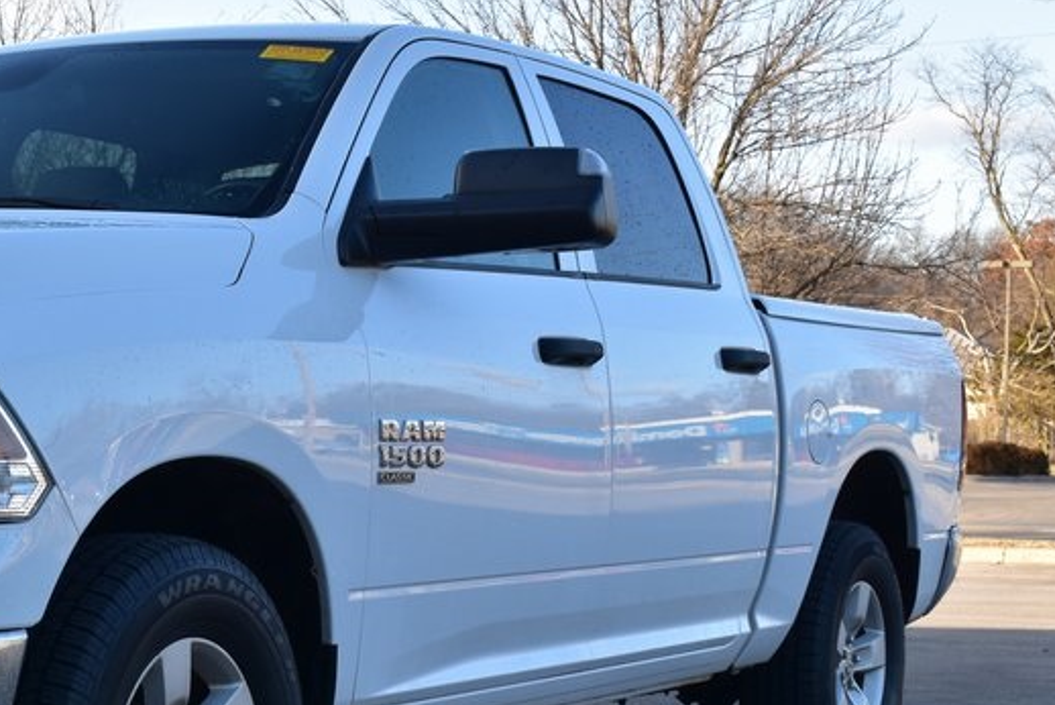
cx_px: 22
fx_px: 2521
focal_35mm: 86
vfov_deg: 15.8
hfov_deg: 22.8
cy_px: 521
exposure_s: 1/160
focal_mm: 29
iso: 400
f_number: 9
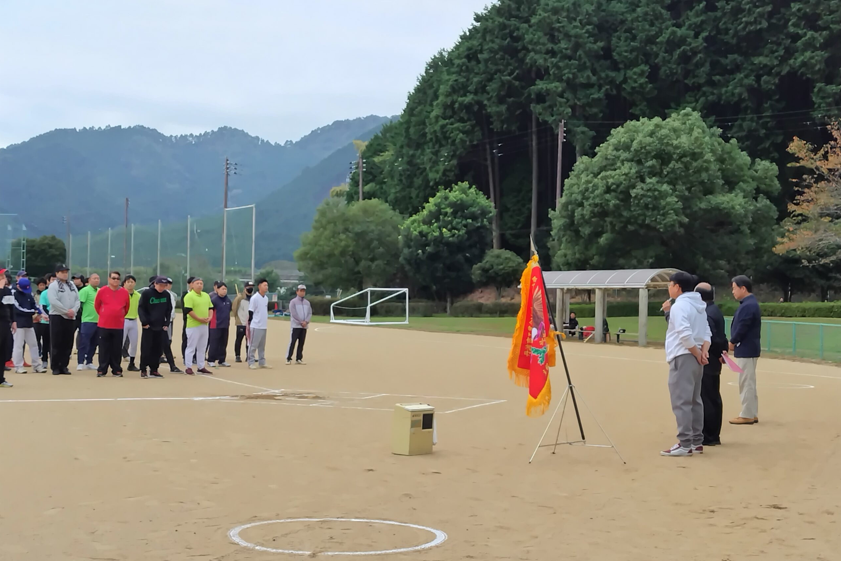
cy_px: 296
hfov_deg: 73.7
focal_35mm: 24
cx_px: 420
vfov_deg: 53.1
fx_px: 561
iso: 50
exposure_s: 1/399
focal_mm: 5.5
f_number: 1.9
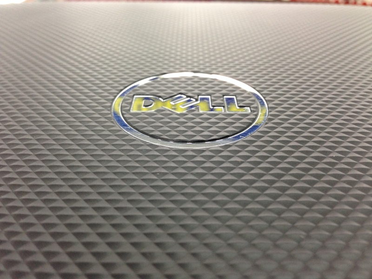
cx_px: 186
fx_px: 355
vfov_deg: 42.9
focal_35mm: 33
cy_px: 140
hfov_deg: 55.4
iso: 125
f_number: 2.4
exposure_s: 1/20
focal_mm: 4.12
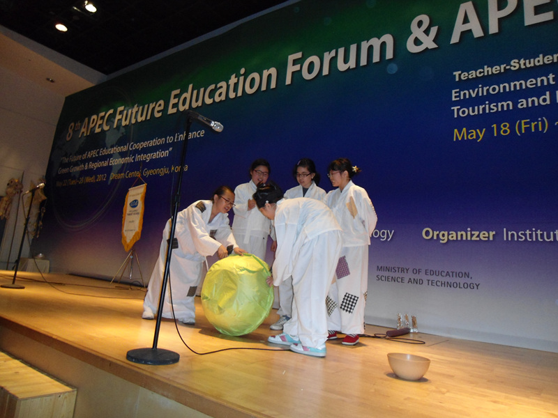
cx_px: 279
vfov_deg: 53.1
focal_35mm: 26
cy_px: 209
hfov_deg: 67.3
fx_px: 419
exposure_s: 1/30
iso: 400
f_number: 2.8
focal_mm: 4.7
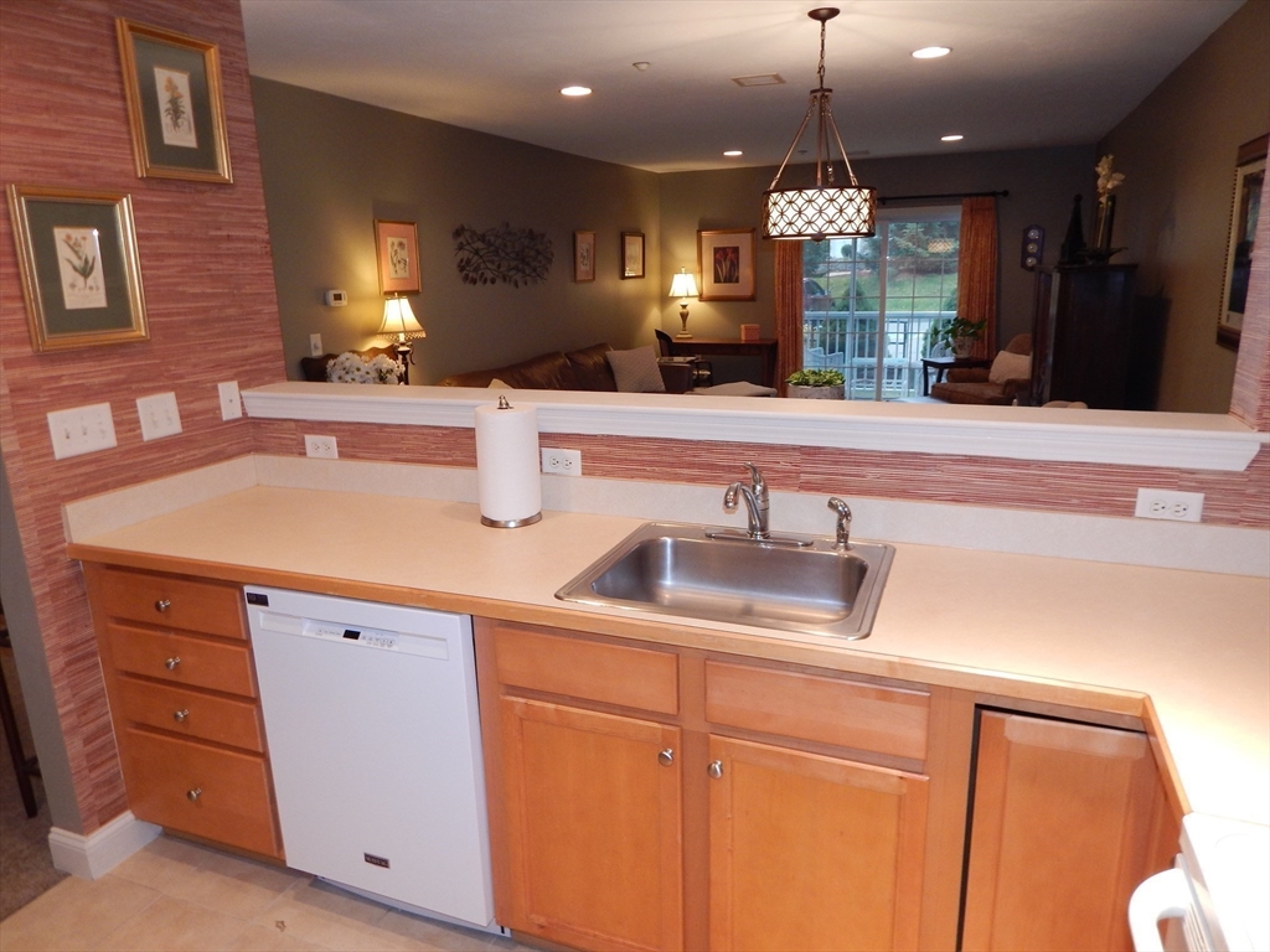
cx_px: 635
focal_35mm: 22
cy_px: 476
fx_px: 807
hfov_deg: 76.4
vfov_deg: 61.1
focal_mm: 4
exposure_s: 1/30
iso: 200
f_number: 3
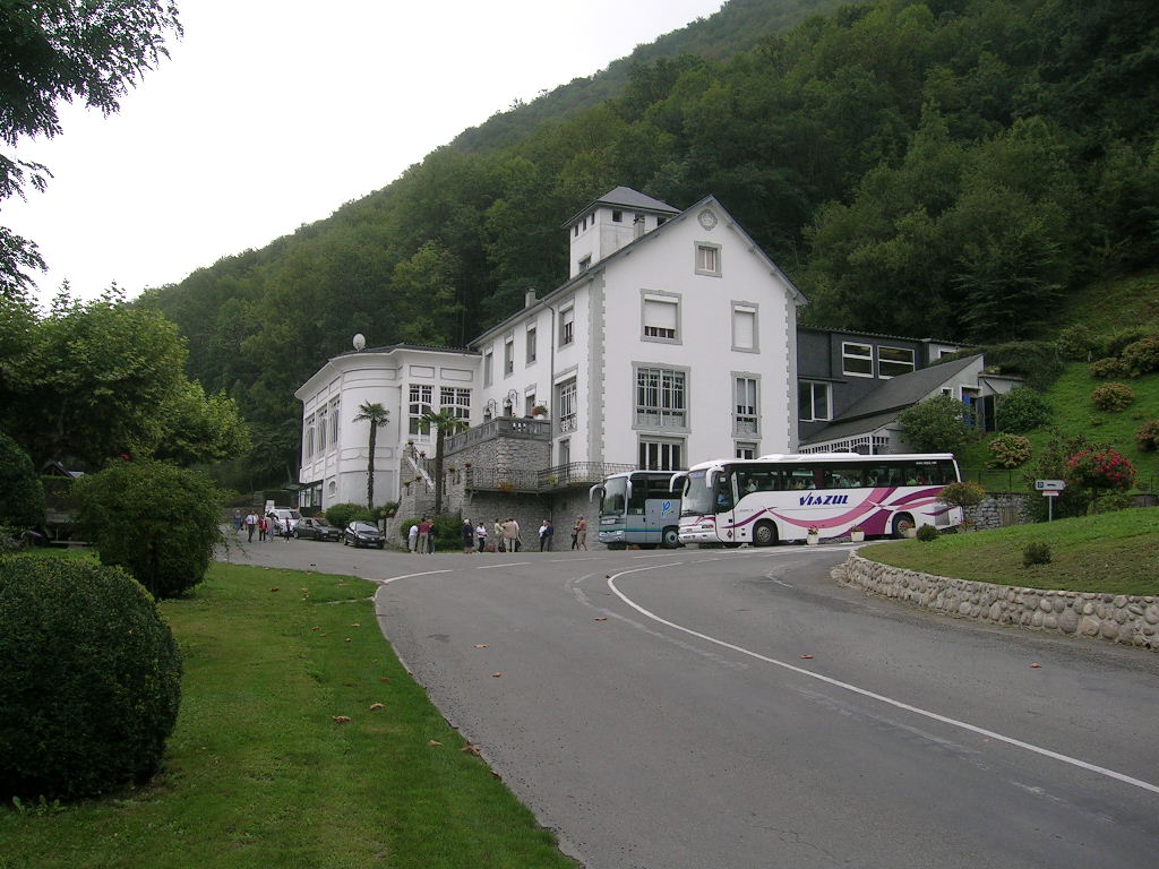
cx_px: 580
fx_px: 1172
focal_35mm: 35
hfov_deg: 52.6
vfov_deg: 40.7
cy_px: 434
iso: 50
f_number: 4.8
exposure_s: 1/270
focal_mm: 5.4
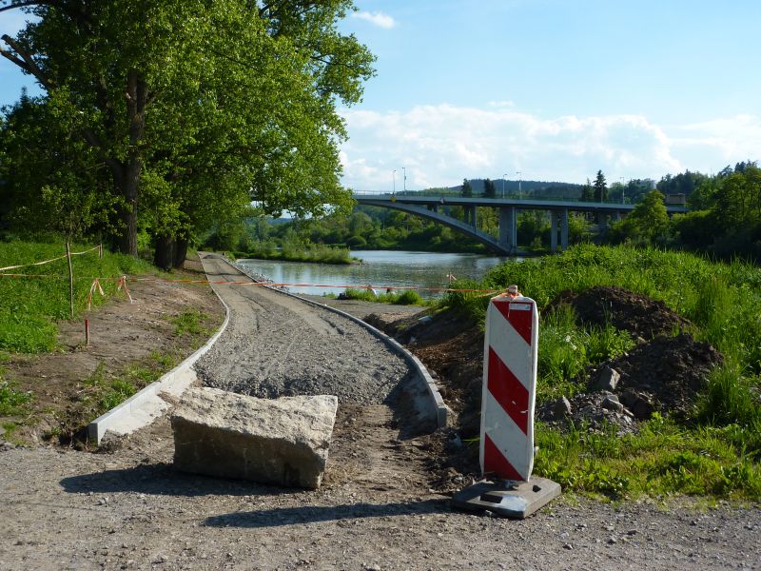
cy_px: 286
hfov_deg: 46.8
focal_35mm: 40
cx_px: 380
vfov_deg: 36.0
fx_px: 879
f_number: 4.5
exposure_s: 1/400
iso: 80
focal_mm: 6.5
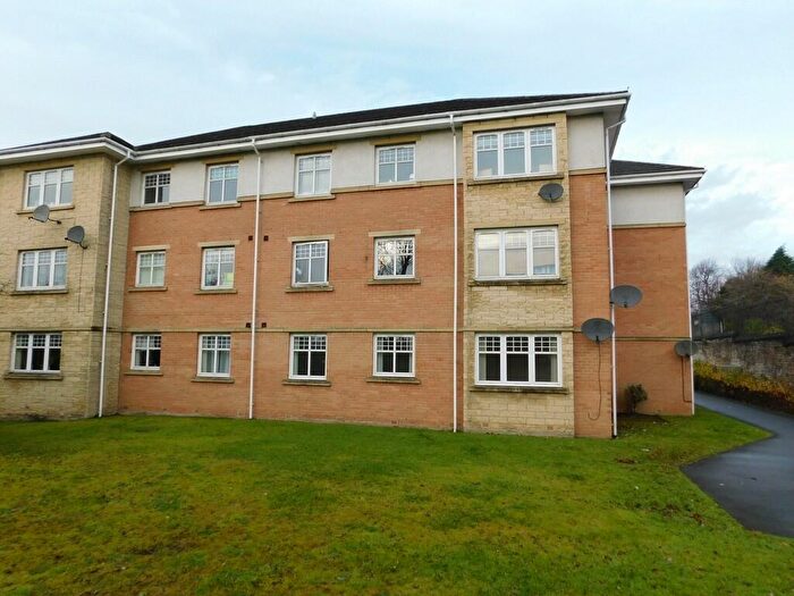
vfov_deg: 58.9
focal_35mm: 23
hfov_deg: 73.9
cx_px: 397
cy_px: 298
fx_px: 528
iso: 125
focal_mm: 4
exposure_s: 1/500
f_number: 3
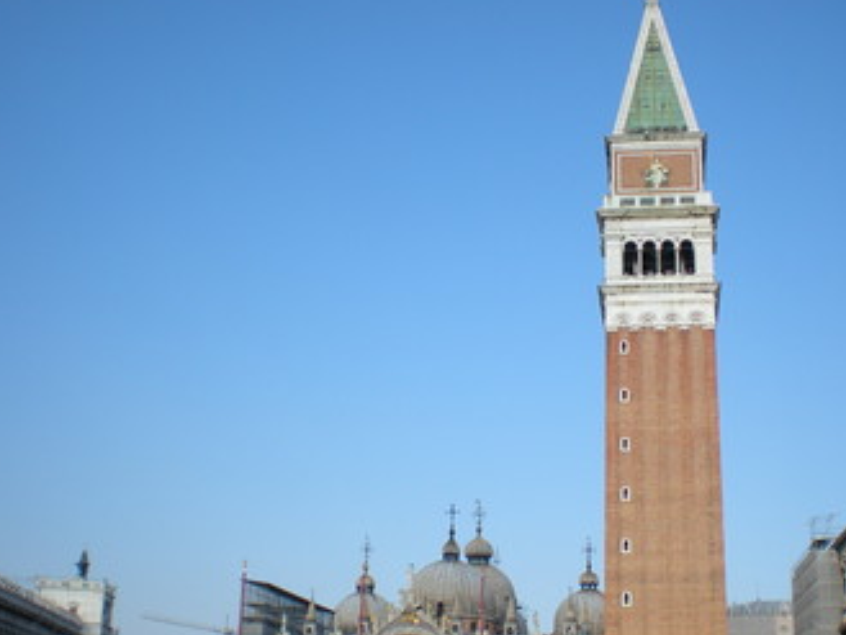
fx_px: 1271
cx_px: 496
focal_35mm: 52
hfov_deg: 36.7
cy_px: 378
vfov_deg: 28.0
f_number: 4.6
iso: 64
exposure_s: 1/293
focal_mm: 6.3
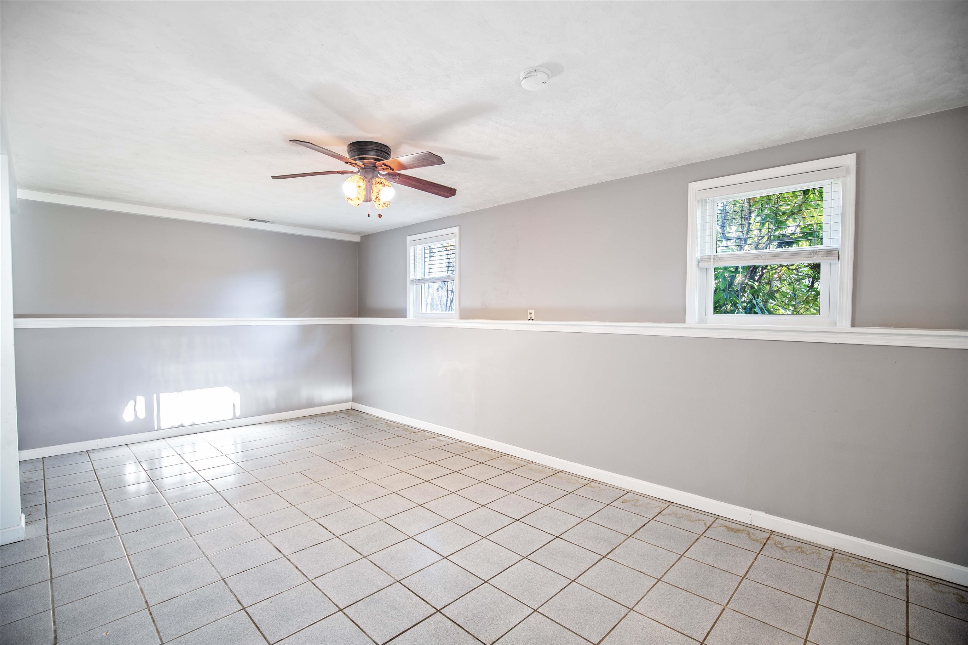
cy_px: 322
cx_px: 484
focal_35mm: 16
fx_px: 430
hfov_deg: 96.7
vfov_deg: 73.7
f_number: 4
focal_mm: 16
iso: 100
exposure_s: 1
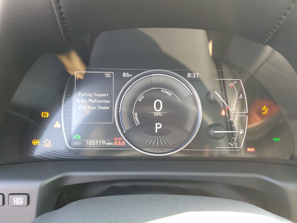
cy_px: 112
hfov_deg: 67.3
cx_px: 148
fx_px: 223
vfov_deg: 53.1
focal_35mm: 26
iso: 112
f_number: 1.5
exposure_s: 1/60.2
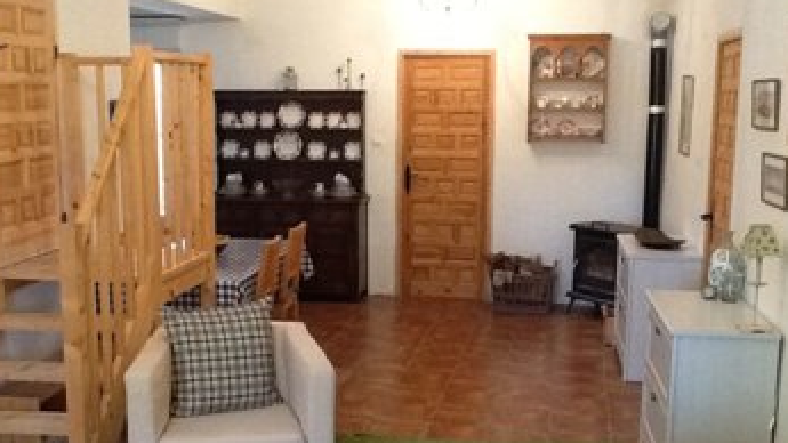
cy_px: 283
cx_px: 391
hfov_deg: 41.3
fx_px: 1045
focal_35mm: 50
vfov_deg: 23.9
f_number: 2.4
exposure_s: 1/30
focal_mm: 2.03
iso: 320
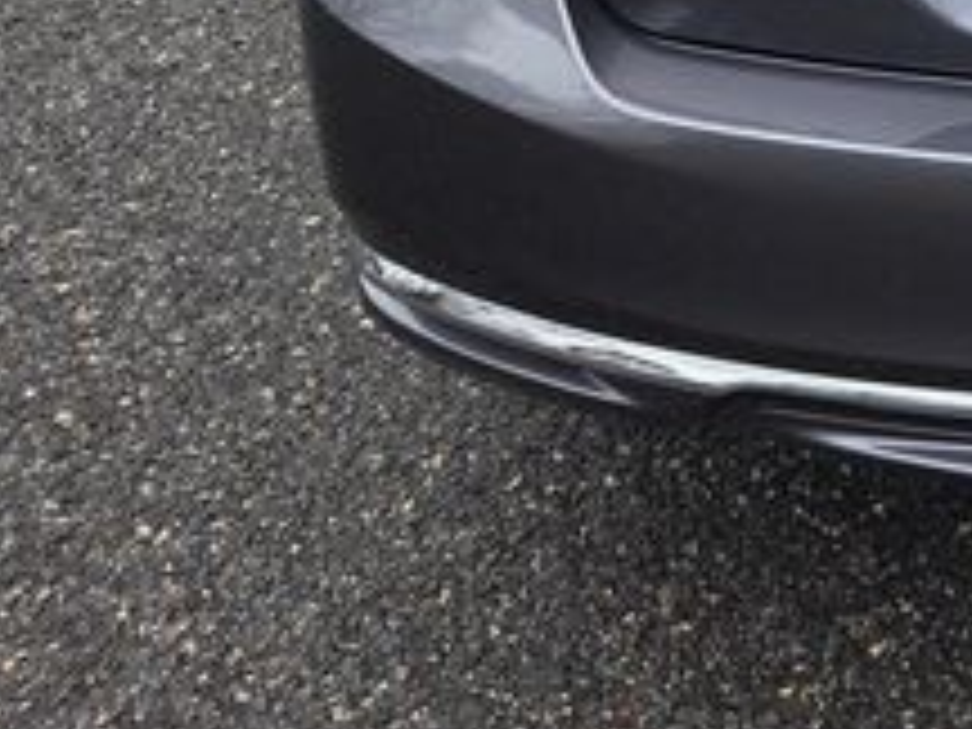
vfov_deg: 19.5
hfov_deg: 24.4
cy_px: -279
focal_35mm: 68
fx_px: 1909
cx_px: 1314
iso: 32
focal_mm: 5.4
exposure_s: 1/180
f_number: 1.8
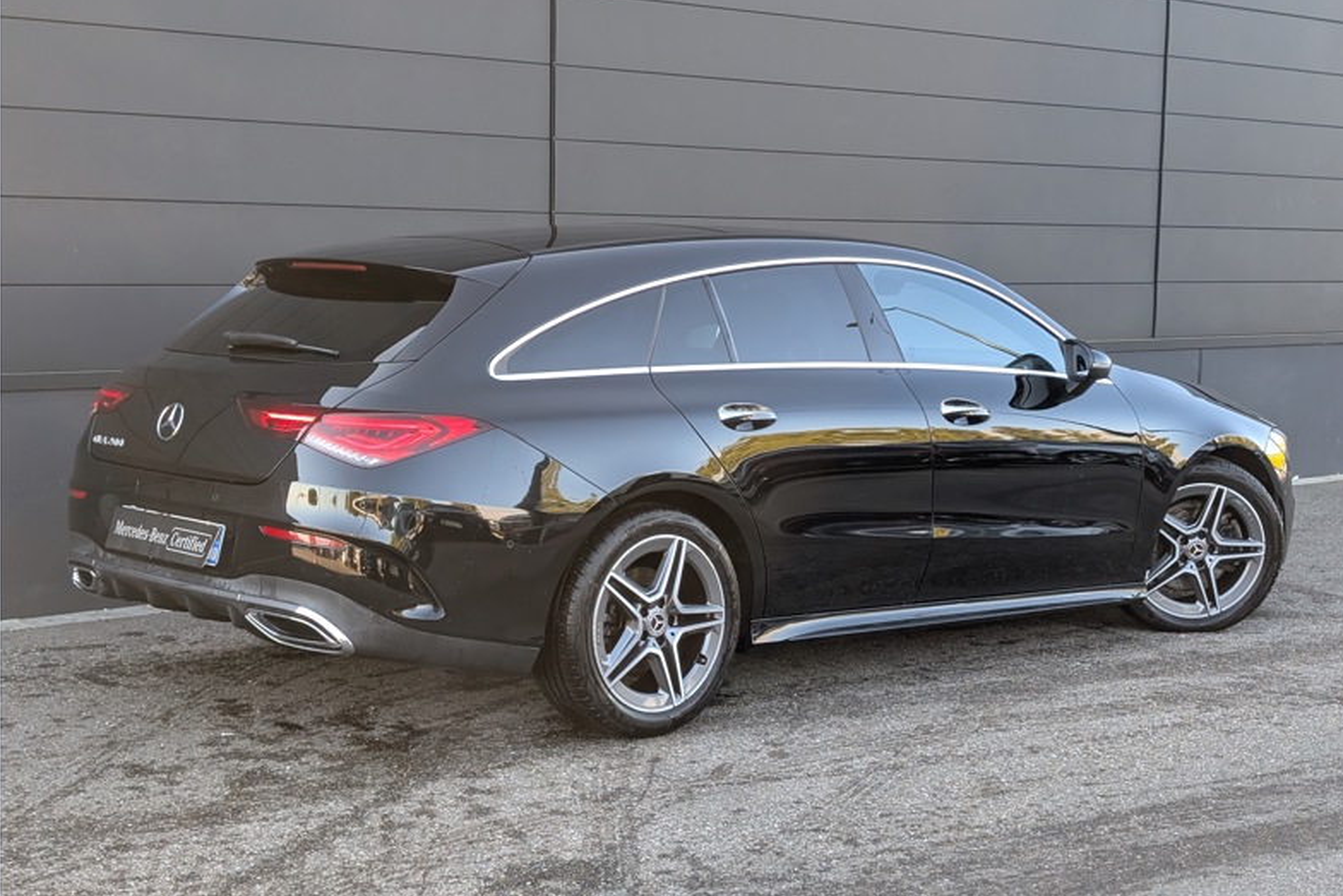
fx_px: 1940
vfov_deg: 26.0
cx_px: 682
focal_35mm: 52
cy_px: 451
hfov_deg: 38.2
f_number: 1.68
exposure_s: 1/422
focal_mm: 6.9
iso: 144
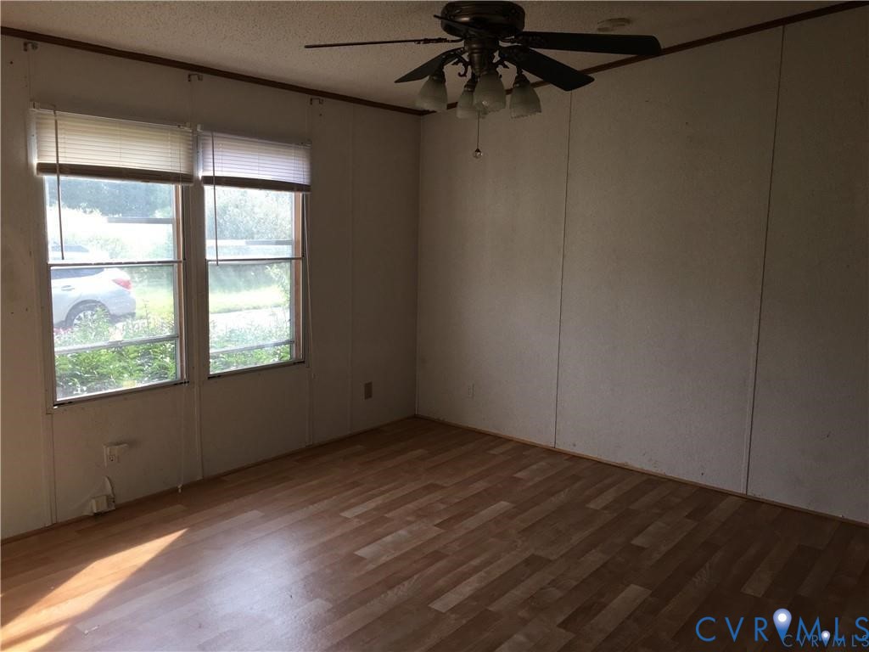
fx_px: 728
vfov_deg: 48.2
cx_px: 434
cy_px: 326
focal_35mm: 29
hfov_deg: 61.7
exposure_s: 1/120
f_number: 2.2
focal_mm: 4.15
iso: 40
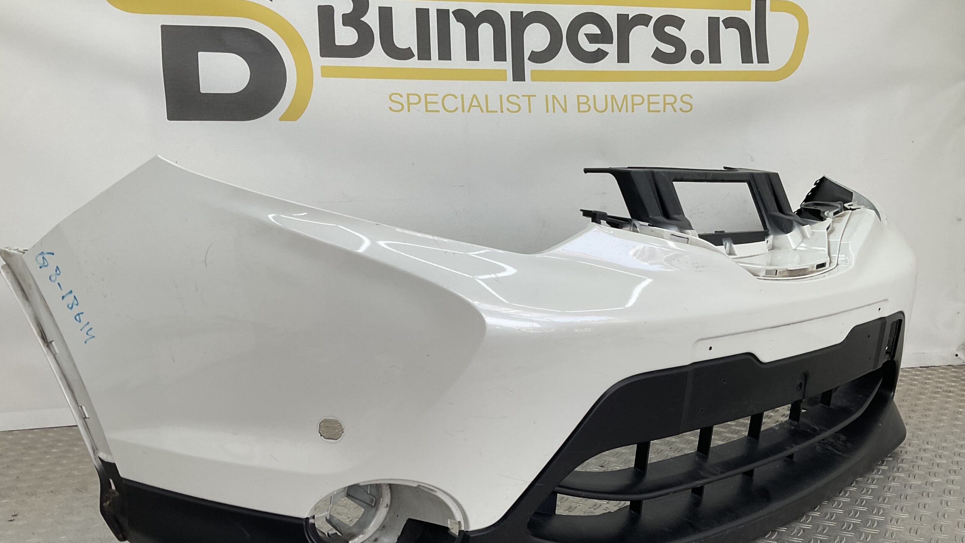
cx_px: 478
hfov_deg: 61.0
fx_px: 819
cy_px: 330
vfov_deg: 36.5
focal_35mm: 32
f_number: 1.8
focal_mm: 3
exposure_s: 1/179
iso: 16
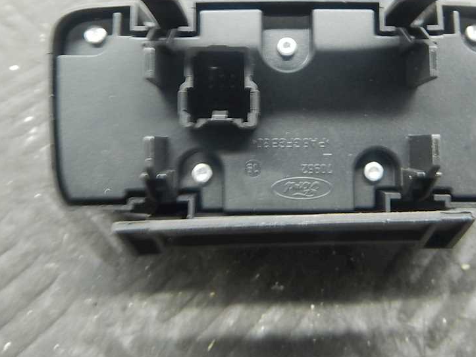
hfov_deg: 53.8
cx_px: 271
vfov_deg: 41.0
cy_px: 107
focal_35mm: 34
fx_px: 467
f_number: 2.8
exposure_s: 1/8
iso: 400
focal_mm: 4.3
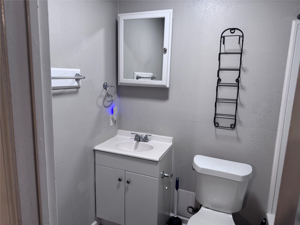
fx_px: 208
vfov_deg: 56.8
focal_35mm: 24
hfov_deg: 71.6
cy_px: 112
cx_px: 150
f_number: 1.78
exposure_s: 1/120
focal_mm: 6.76
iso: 160
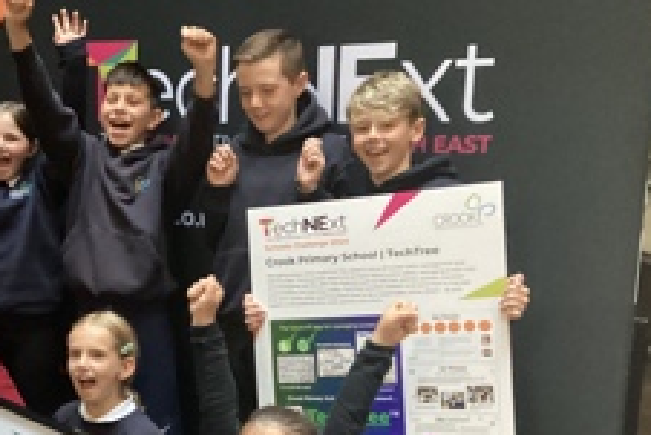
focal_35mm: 57
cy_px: 337
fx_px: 1031
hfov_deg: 34.1
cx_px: 141
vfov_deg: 23.5
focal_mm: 3.3
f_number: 2.4
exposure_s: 1/25
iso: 640
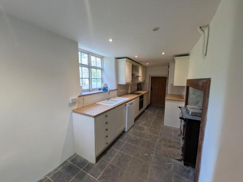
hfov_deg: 102.1
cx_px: 122
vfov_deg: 85.7
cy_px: 91
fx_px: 98
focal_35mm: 14
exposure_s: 1/100
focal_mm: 1.85
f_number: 2.2
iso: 163
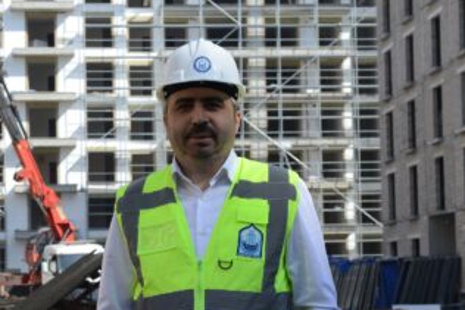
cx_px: 180
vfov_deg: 13.4
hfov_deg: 20.0
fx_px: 1318
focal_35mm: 102
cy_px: 217
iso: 500
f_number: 8
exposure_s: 1/800
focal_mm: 50
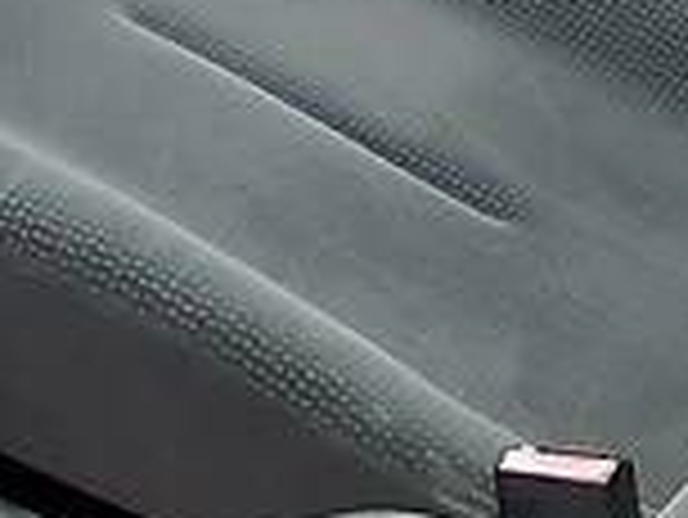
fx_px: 2805
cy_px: 167
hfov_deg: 12.2
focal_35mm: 141
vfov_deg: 10.5
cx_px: -724
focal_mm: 3.9
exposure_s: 1/50
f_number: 1.7
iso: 80
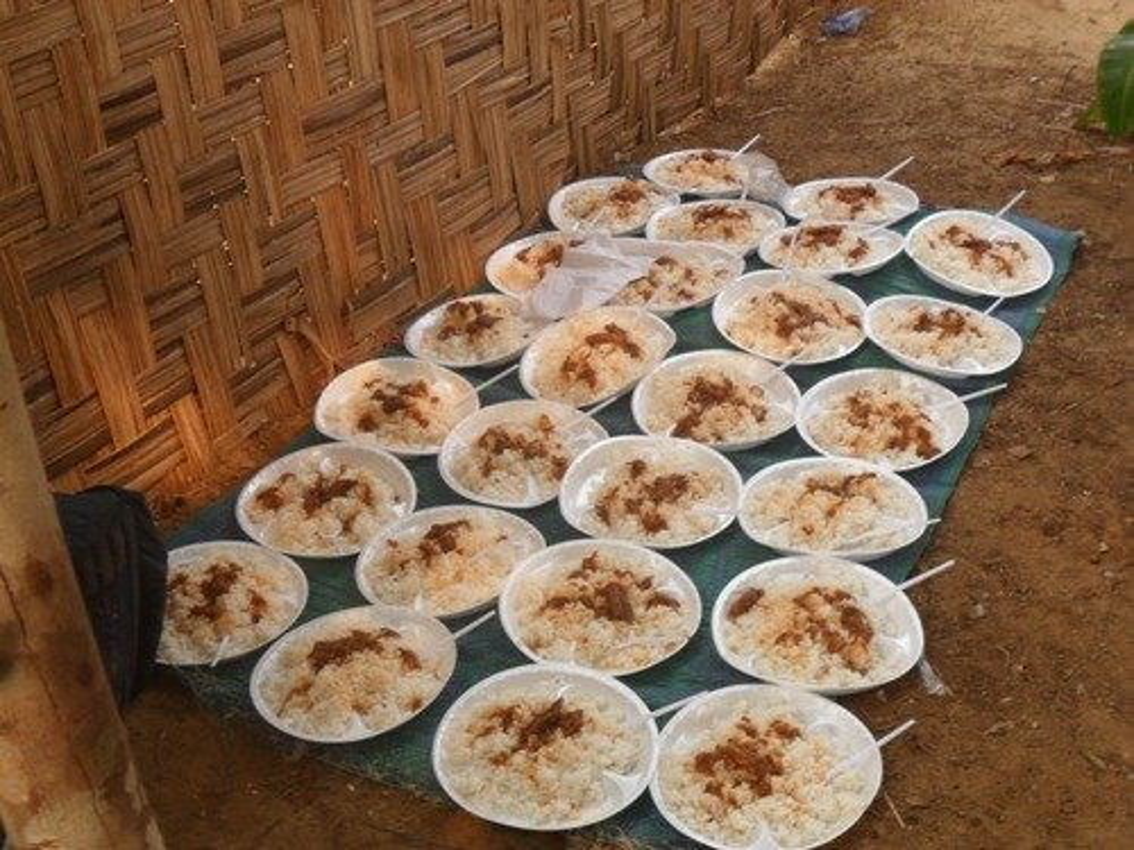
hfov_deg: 42.9
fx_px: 1441
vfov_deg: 32.9
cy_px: 425
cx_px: 567
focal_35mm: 44
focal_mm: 7.8
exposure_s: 1/45
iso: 100
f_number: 4.5
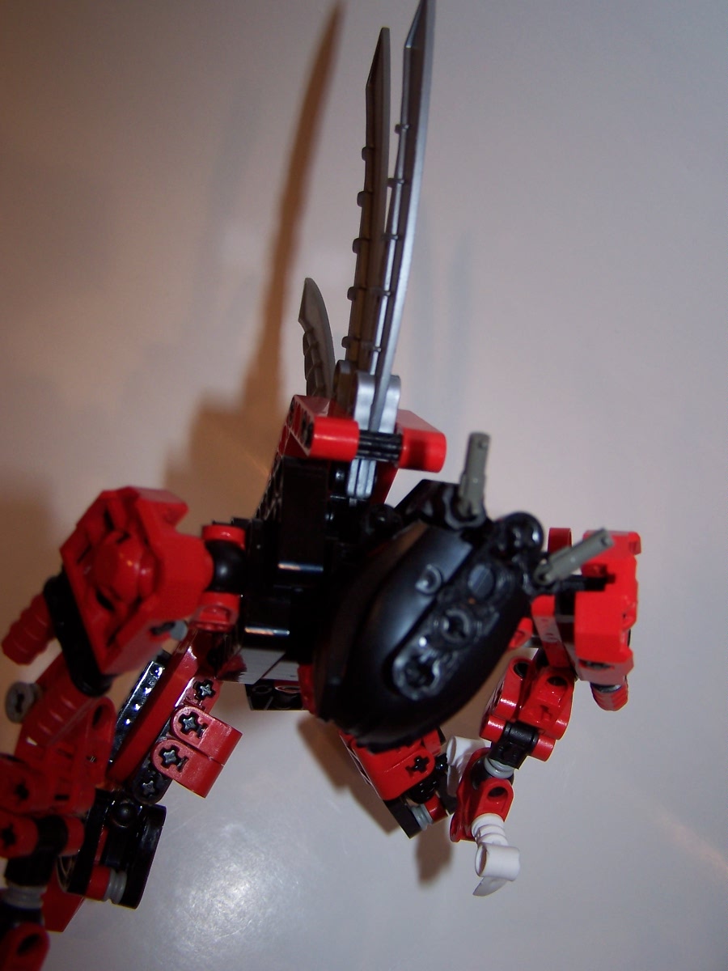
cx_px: 364
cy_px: 486
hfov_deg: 37.7
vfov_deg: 49.0
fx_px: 1066
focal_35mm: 38
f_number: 2.8
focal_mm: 6.3
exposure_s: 1/60
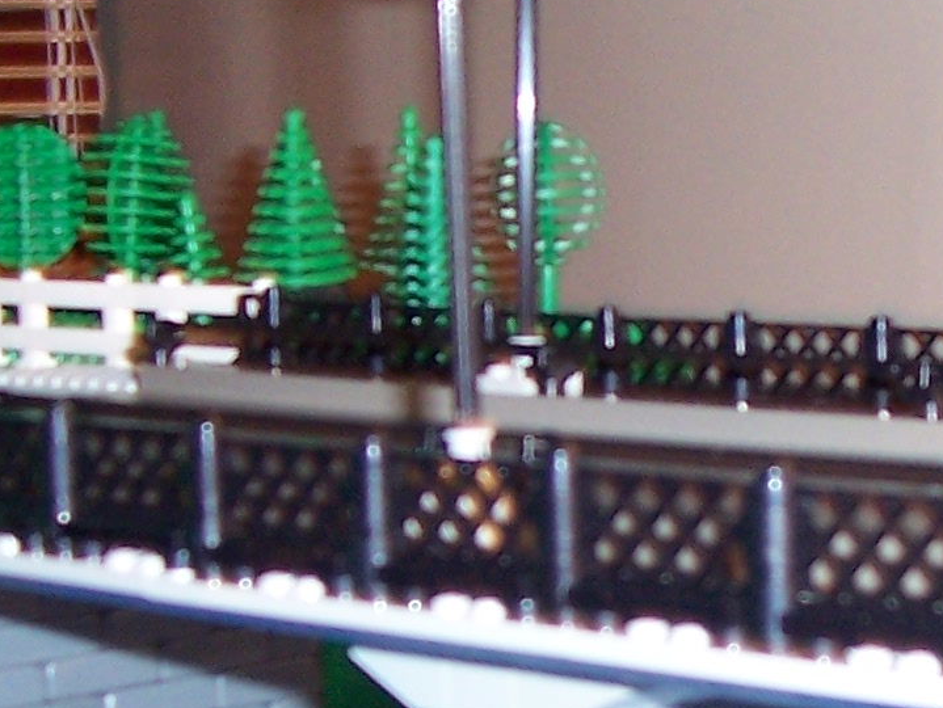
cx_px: 790
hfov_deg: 16.1
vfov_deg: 12.2
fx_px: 3298
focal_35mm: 121
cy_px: 484
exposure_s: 1/2
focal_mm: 5.6
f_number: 2.7
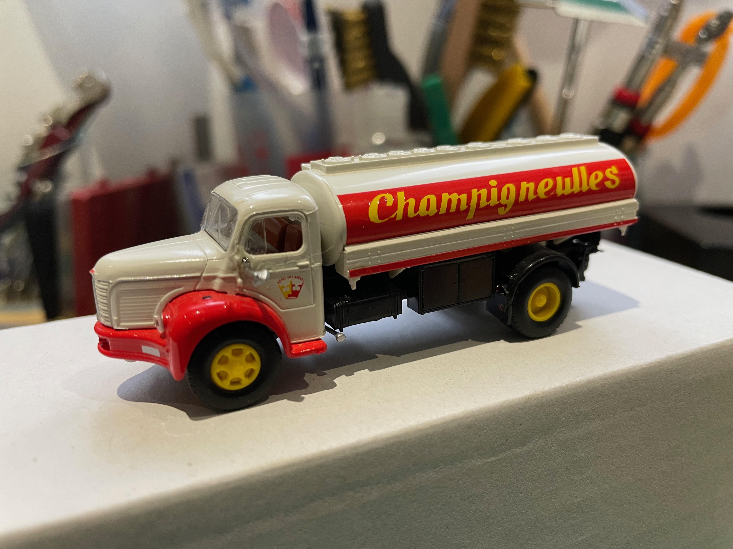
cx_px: 366
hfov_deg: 67.3
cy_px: 274
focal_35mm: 26
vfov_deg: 53.1
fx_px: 551
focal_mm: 4.2
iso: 125
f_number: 1.6
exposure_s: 1/52
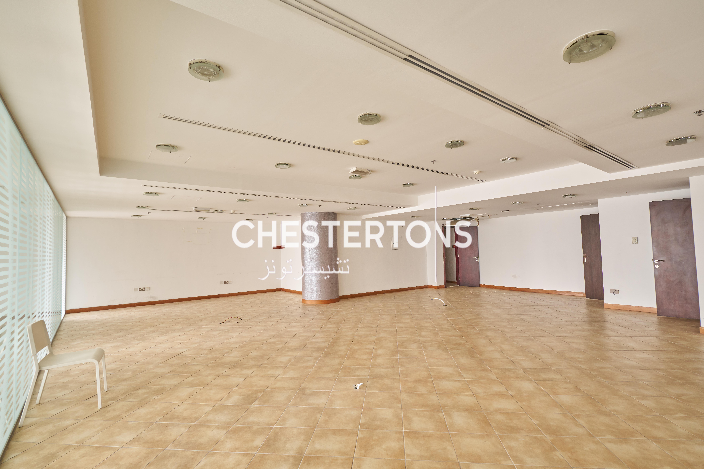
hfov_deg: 96.7
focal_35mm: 16
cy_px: 234
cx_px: 352
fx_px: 313
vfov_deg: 73.7
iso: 640
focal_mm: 16
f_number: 5.6
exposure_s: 1/13
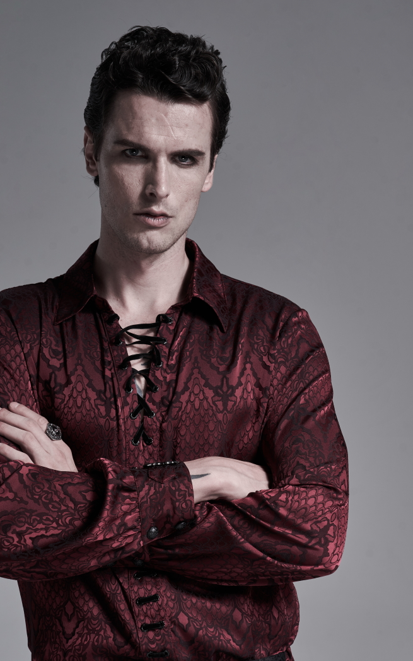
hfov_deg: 10.4
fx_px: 2269
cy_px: 396
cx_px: 172
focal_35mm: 126
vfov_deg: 16.6
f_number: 9
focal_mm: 96
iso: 100
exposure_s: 1/160
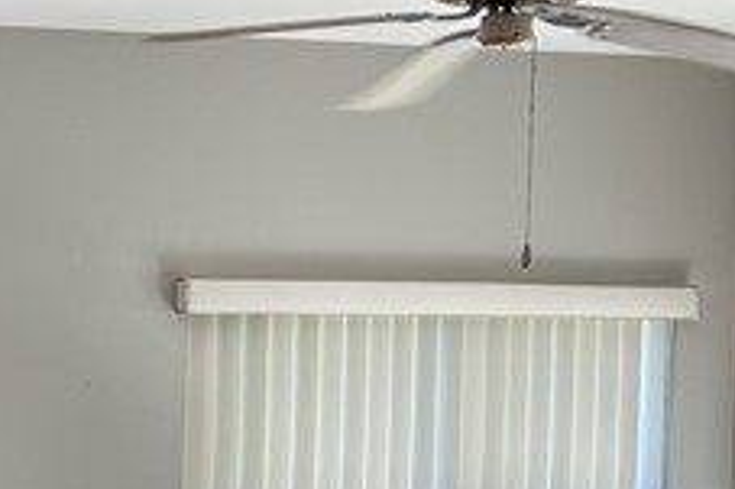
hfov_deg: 15.5
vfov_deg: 11.0
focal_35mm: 122
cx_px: -376
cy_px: 609
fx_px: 2489
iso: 80
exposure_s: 1/60
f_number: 1.6
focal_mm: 5.96
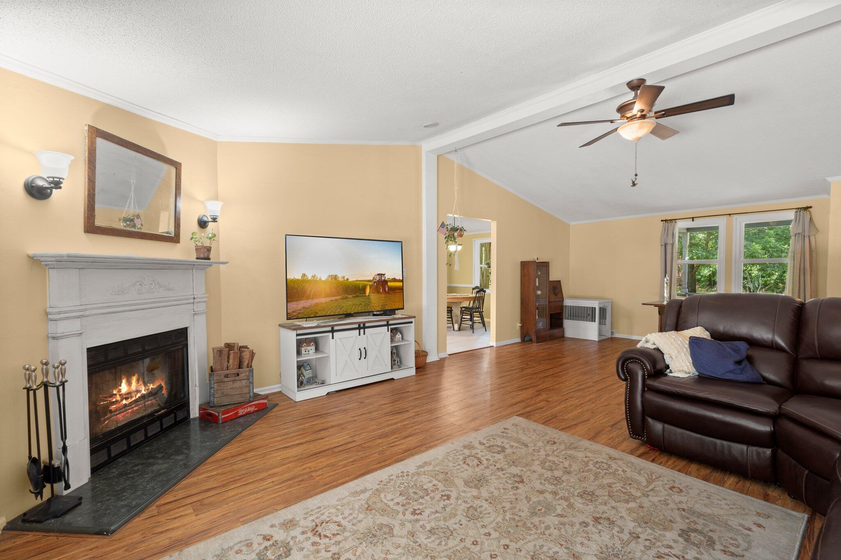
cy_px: 280
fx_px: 374
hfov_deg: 96.7
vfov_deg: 73.7
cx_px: 420
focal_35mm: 16
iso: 200
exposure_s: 1
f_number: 8
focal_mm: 16
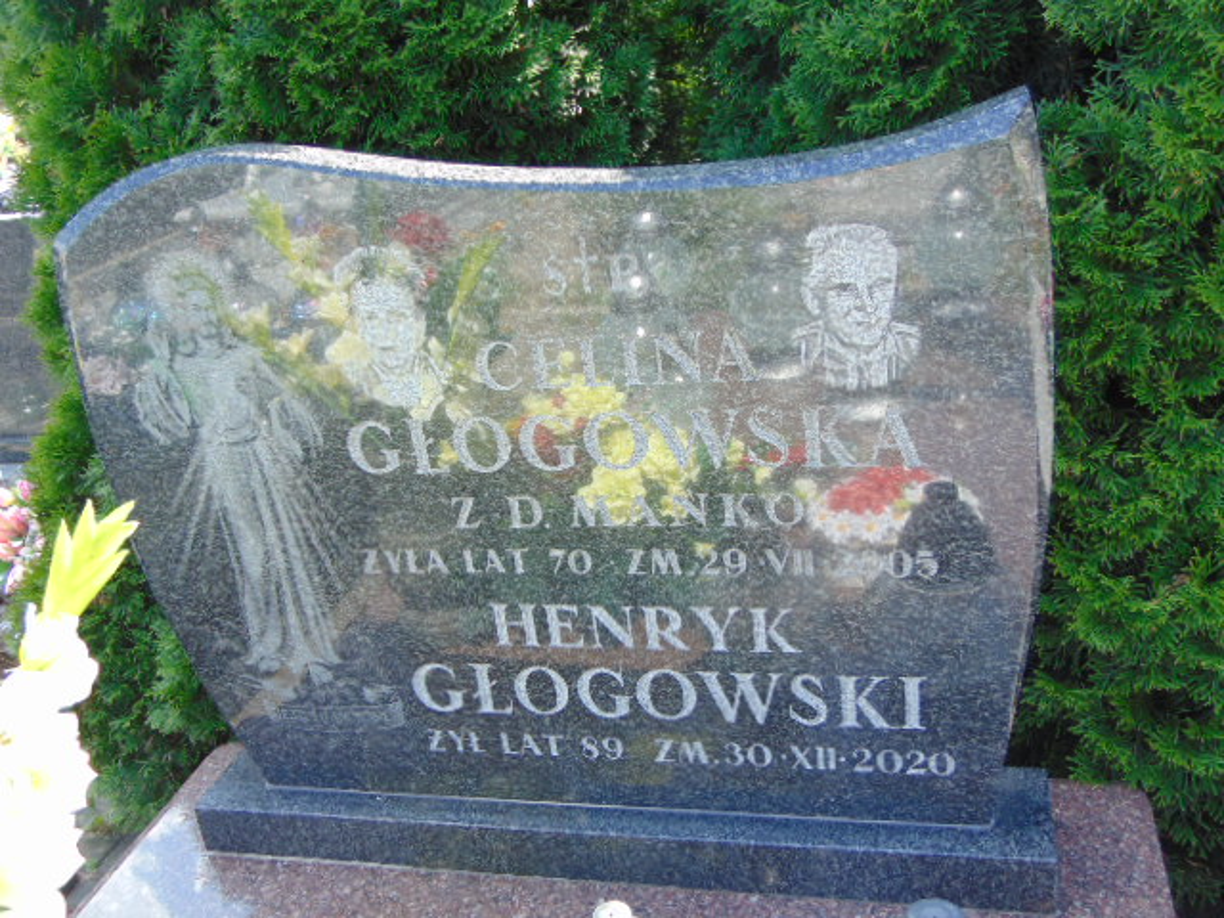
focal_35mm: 35
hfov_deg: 52.6
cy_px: 459
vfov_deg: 40.7
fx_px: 1238
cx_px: 612
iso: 80
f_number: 3.2
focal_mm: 6.3
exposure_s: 1/125
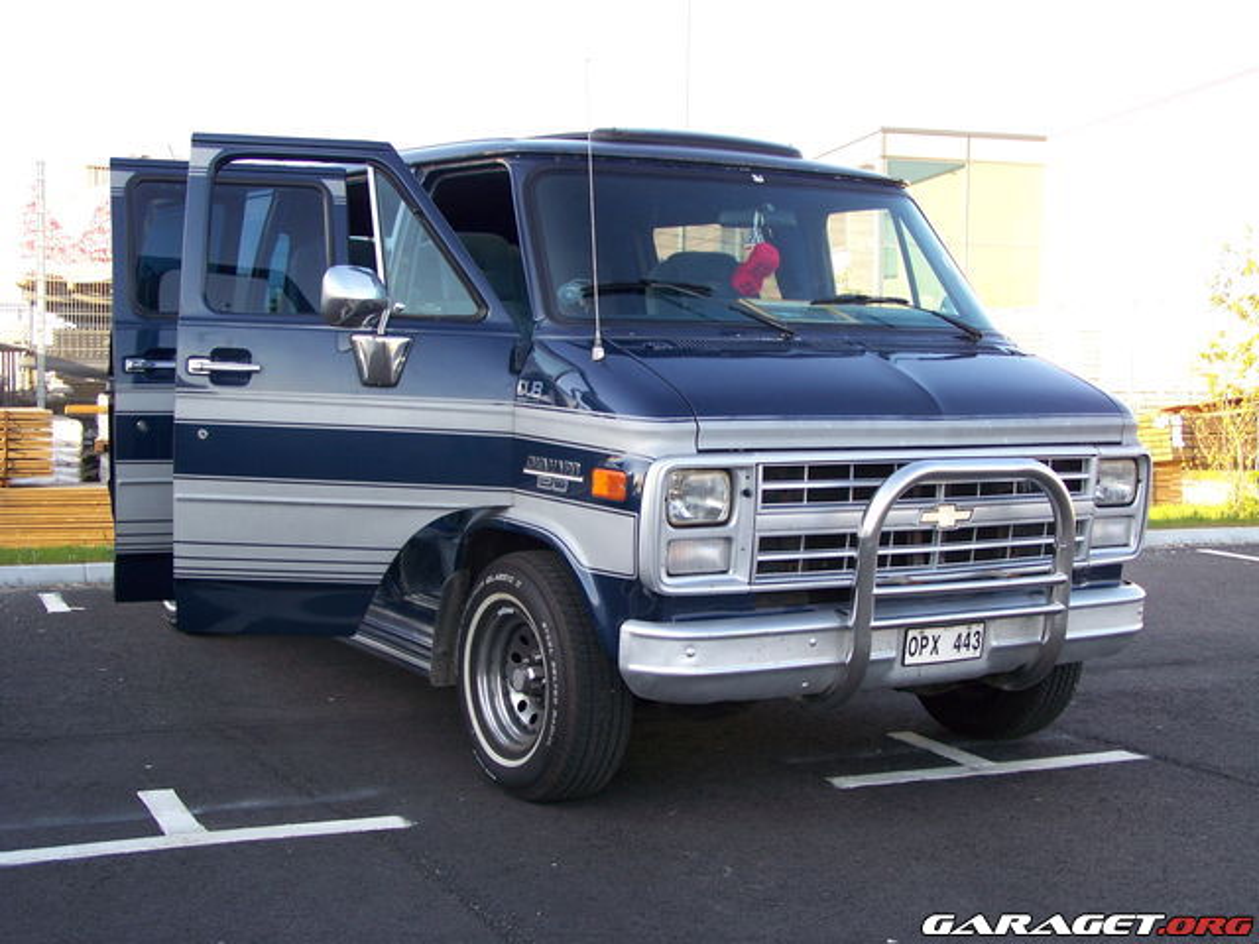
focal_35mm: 51
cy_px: 472
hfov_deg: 37.5
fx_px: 1855
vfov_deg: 28.6
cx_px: 630
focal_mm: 8.5
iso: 64
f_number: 3
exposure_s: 1/125
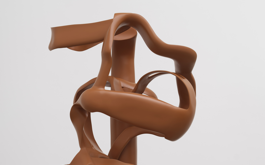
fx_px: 571
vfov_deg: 16.1
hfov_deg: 26.1
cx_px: 120
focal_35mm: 79
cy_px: 179
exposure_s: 1/125
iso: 100
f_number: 11
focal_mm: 61
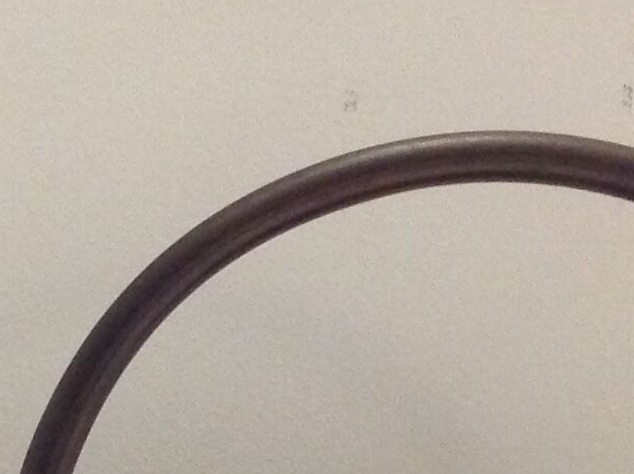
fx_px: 2689
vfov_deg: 9.9
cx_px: 44
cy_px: 594
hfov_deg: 13.3
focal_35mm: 147
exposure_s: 1/15
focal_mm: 4.28
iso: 200
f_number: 2.4
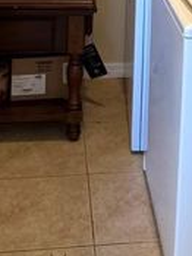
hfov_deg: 20.0
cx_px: 140
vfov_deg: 23.3
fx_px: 541
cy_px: -86
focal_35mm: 73
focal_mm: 6.76
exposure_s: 1/60
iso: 500
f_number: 1.78
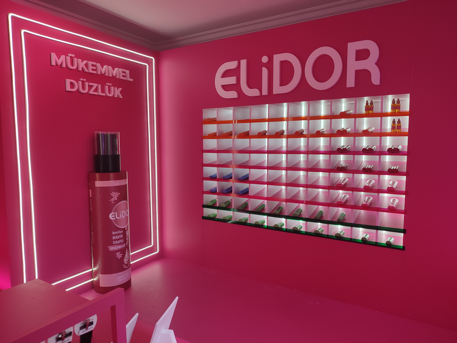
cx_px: 228
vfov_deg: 56.8
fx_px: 317
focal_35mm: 24
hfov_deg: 71.6
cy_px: 172
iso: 64
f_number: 1.89
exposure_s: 1/50
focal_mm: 5.89
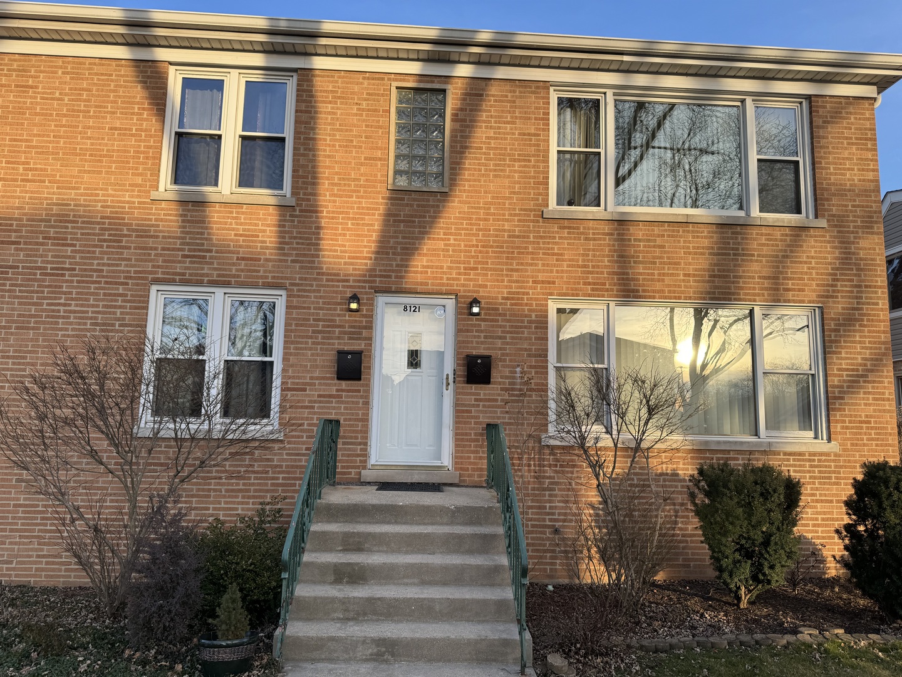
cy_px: 338
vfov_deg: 56.8
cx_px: 451
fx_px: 625
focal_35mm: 24
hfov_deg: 71.6
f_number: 1.78
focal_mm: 6.86
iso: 80
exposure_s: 1/912
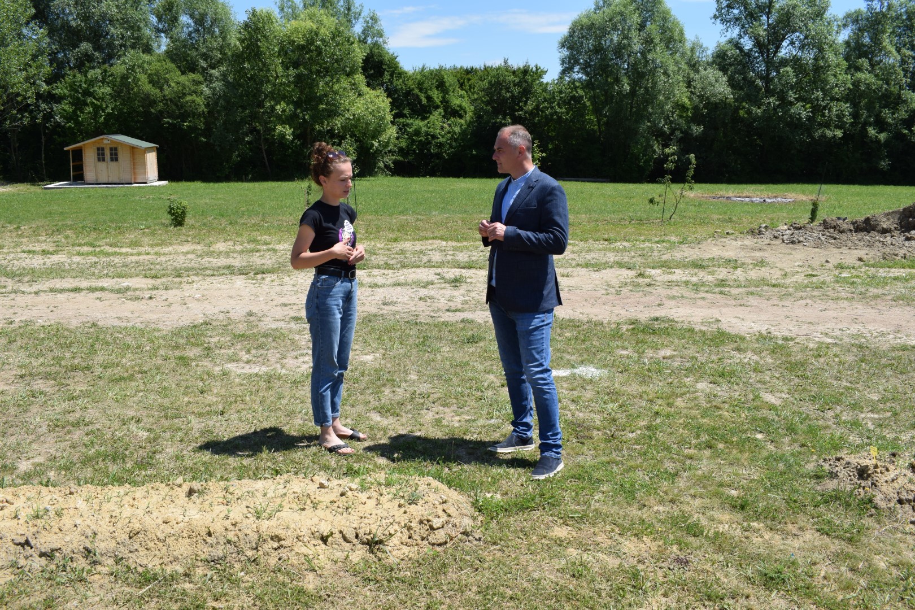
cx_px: 458
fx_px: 839
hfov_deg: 57.2
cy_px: 305
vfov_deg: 40.0
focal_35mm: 33
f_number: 10
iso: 200
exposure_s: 1/400
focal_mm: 22
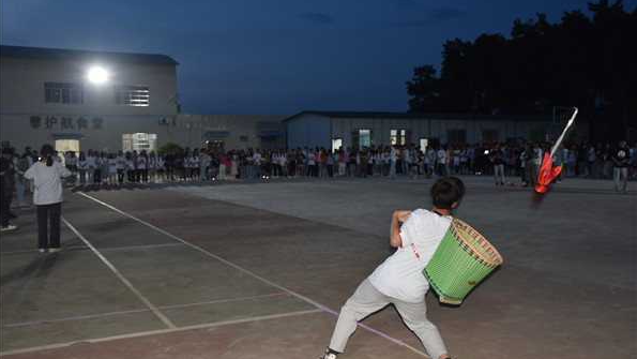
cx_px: 317
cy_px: 175
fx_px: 642
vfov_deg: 31.2
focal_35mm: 38
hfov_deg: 52.8
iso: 720
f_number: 3.8
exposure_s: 1/60
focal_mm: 24
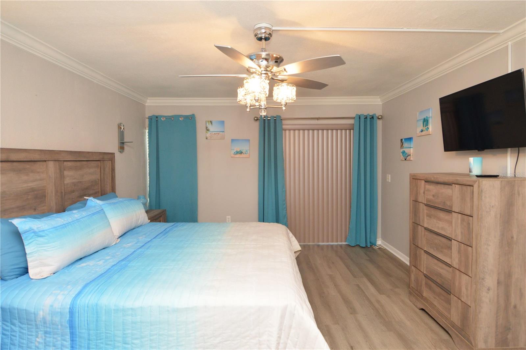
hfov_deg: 90.1
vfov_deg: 67.3
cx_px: 263
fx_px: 263
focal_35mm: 18
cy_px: 175
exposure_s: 1/60
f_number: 4
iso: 800
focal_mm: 12
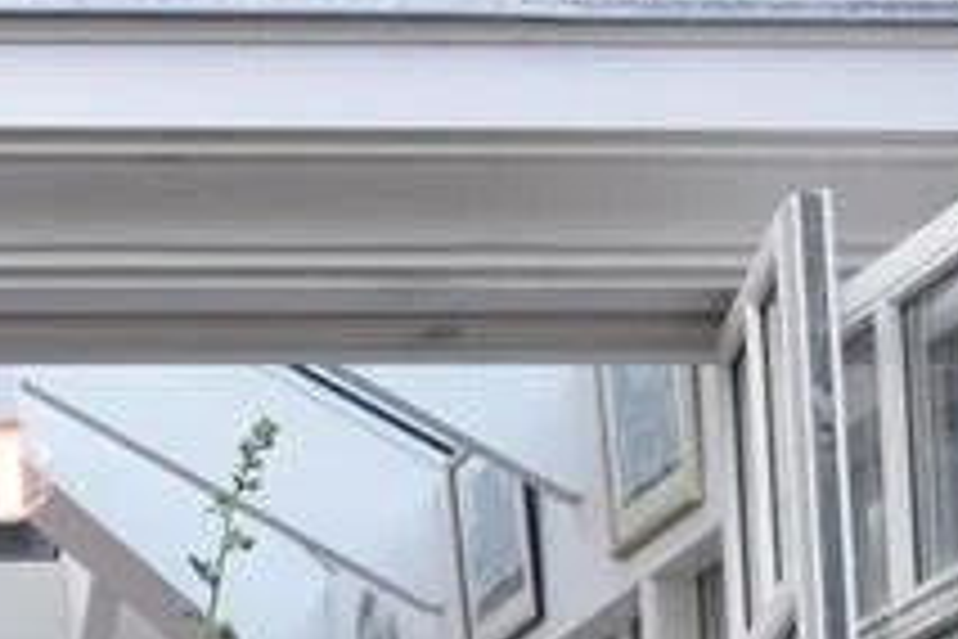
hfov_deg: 8.7
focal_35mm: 228
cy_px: 1120
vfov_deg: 5.9
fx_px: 6067
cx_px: -796
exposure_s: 1/100
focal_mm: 30
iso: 400
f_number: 5
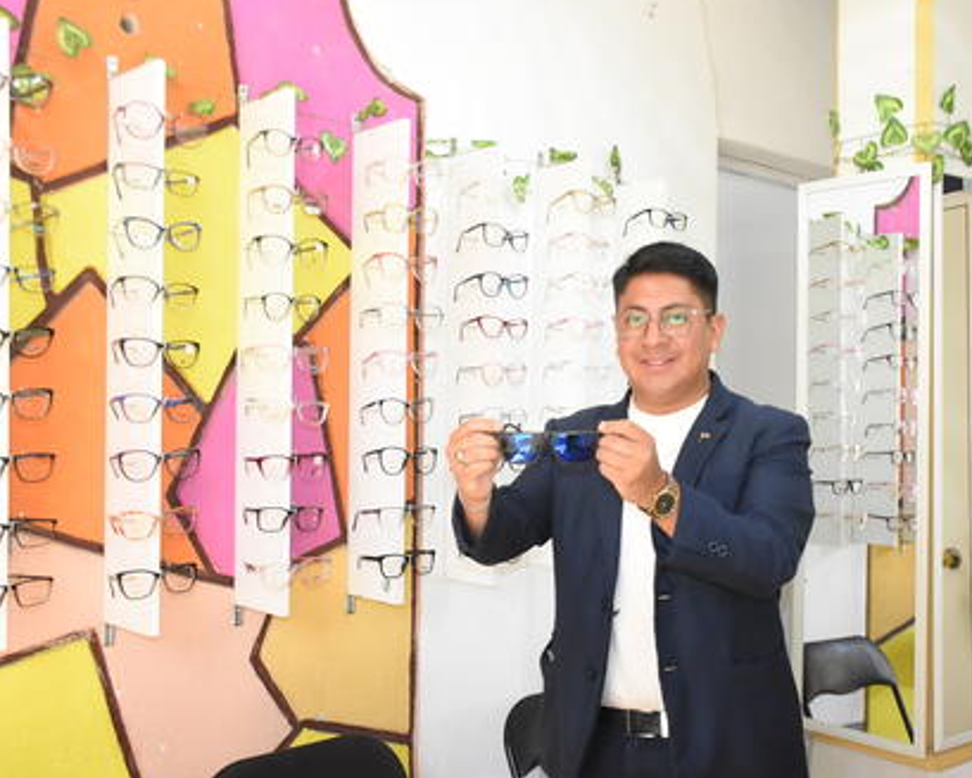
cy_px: 383
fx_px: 1138
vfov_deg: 37.7
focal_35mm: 40
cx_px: 530
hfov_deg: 46.2
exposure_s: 1/250
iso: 3200
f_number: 3.8
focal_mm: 23
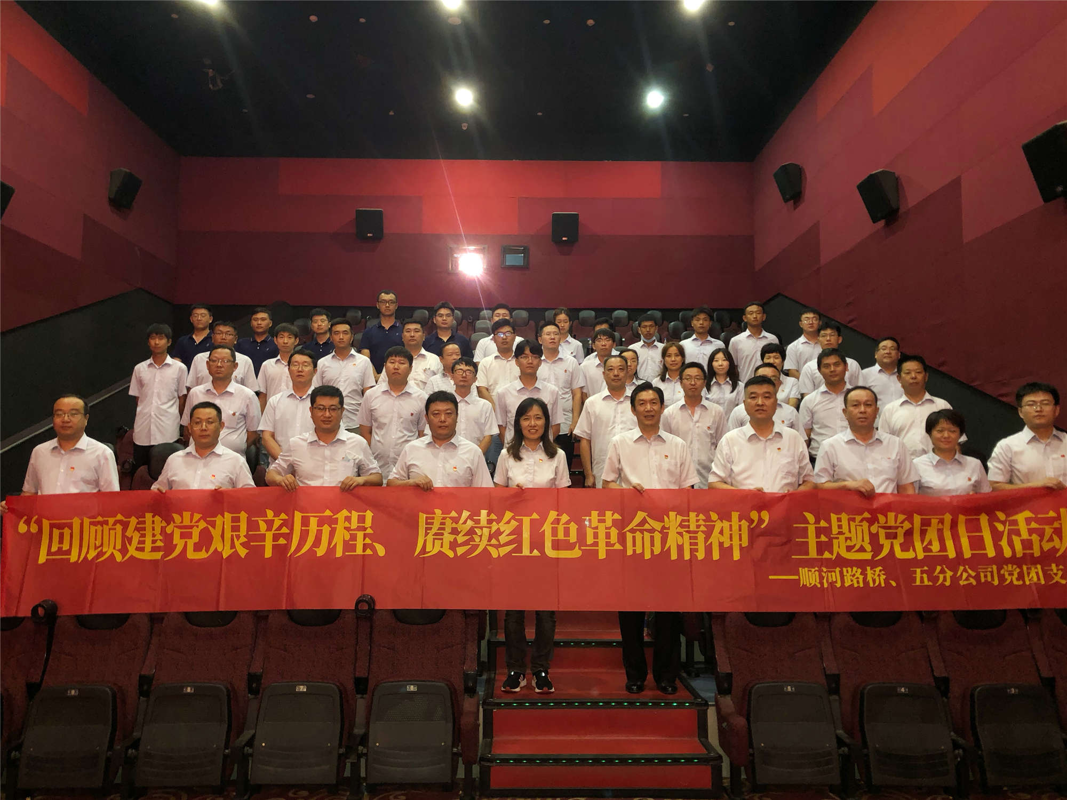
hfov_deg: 63.4
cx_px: 534
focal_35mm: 28
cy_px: 400
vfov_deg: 49.7
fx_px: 863
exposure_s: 1/4
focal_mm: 3.99
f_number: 1.8
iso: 160
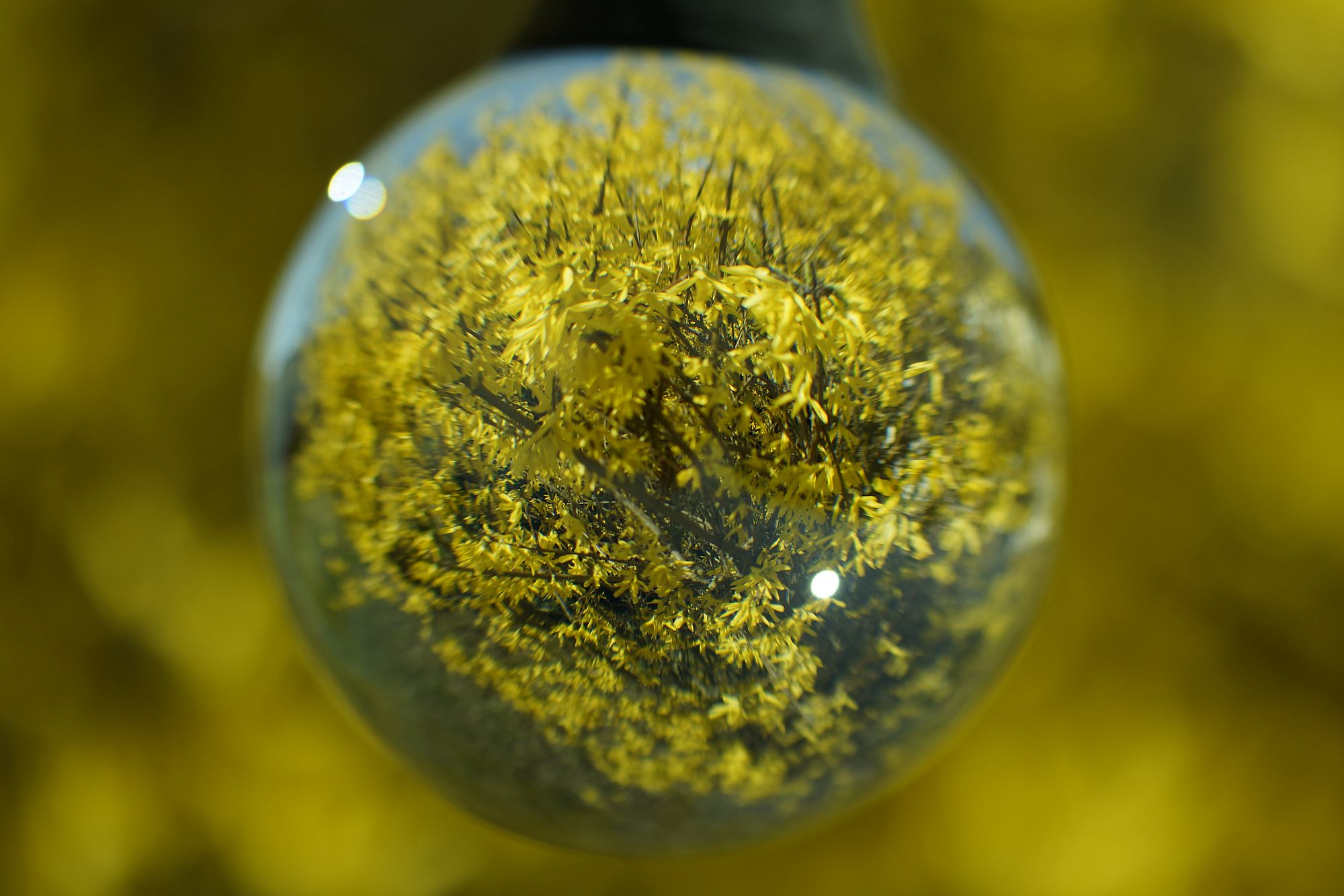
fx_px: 5879
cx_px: 672
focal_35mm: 158
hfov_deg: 13.0
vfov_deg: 8.7
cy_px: 448
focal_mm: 105
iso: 100
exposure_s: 1/3200
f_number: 2.8
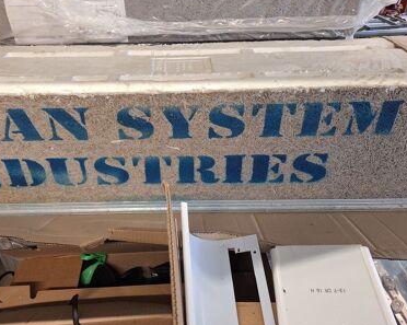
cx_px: 167
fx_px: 349
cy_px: 151
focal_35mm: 29
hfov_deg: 60.1
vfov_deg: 49.9
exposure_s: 1/50
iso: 200
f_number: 1.8
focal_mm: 5.54
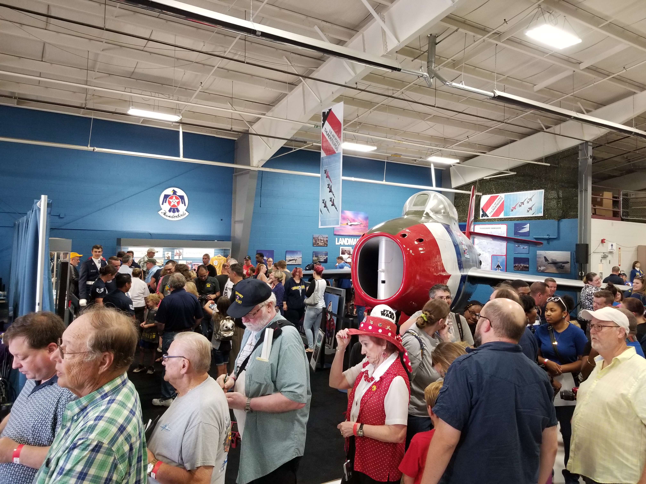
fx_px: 485
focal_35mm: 26
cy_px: 242
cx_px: 323
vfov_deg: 53.1
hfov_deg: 67.3
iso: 200
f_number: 1.7
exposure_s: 1/30
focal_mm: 4.25
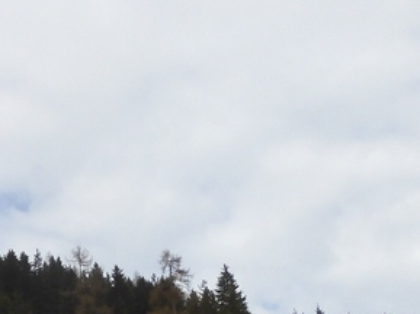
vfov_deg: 17.4
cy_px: 411
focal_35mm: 79
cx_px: -145
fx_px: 957
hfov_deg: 21.9
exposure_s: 1/1250
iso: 100
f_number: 3.4
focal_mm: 4.3
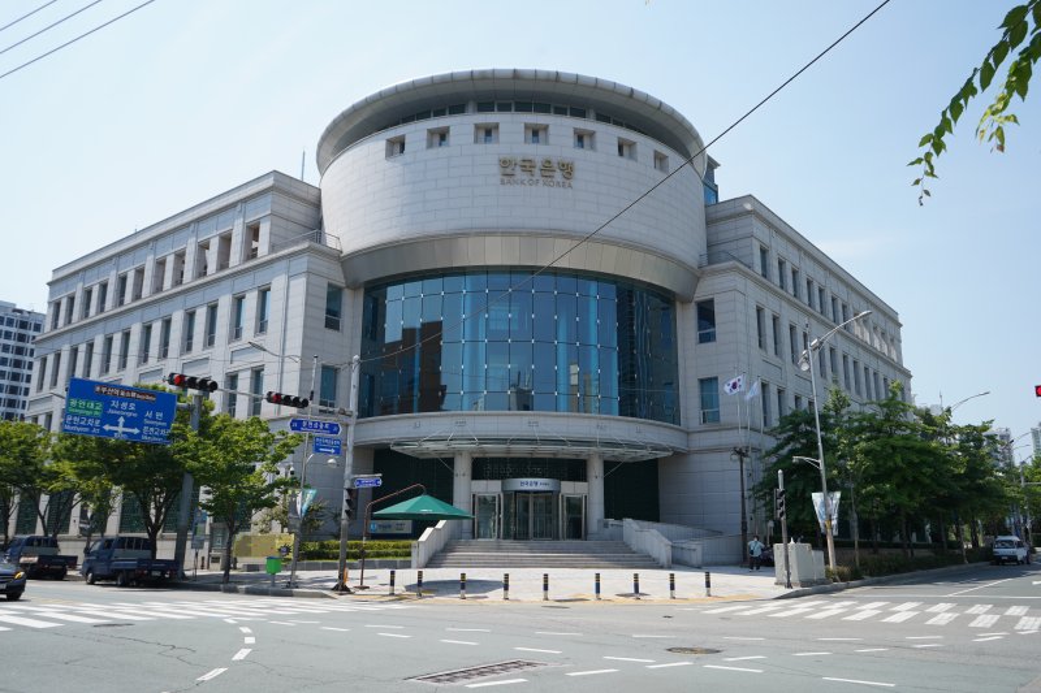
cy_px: 346
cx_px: 520
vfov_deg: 46.4
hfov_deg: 65.5
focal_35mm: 28
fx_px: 809
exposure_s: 1/200
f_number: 8
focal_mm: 28
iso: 100
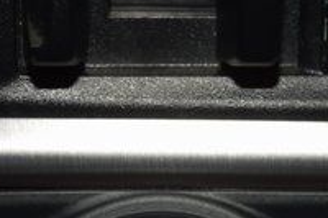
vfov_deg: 4.1
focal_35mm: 336
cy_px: -84
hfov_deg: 6.1
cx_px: 210
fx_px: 3059
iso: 100
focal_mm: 70
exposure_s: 1/125
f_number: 8
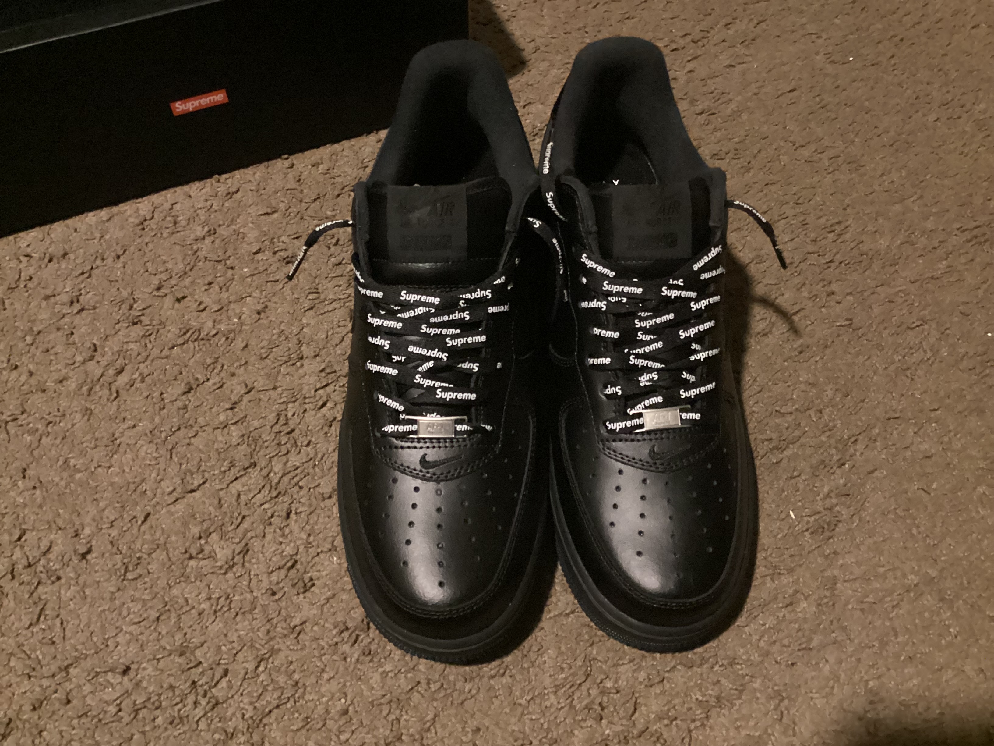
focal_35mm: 31
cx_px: 497
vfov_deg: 45.4
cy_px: 373
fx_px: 890
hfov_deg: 58.4
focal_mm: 3.3
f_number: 2.4
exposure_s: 1/15
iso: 800
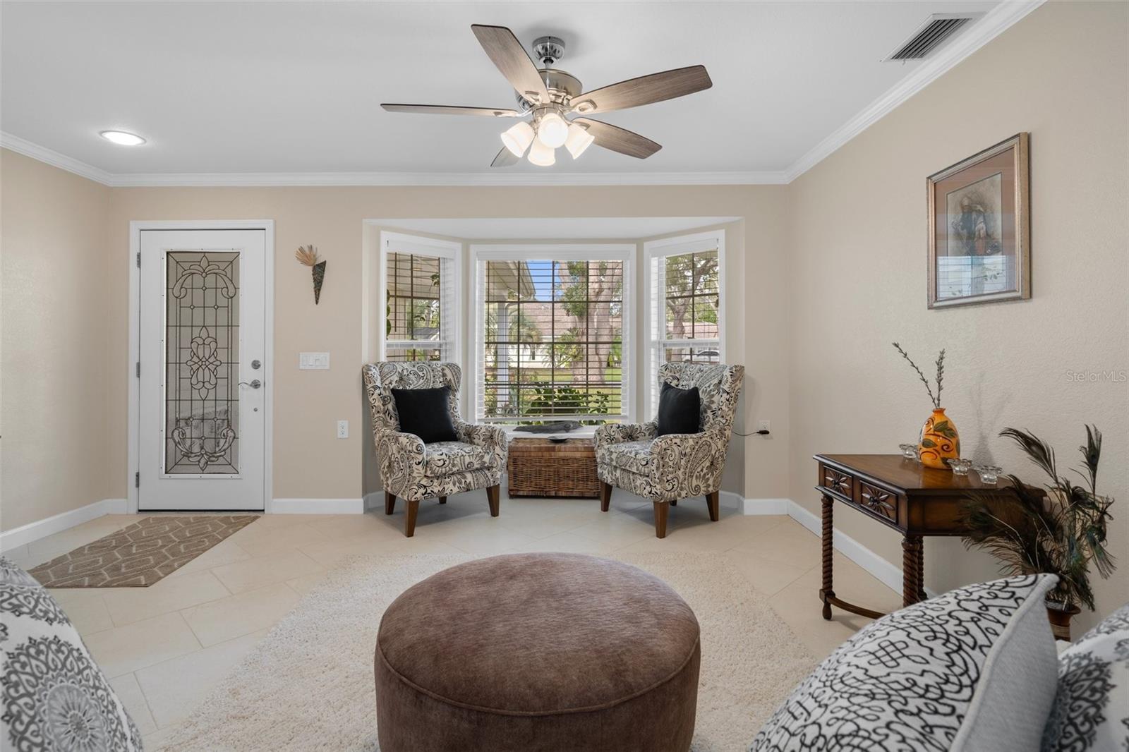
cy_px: 376
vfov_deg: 70.4
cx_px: 564
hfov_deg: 93.3
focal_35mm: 17
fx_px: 533
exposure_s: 1.3
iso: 320
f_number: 8
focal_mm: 17
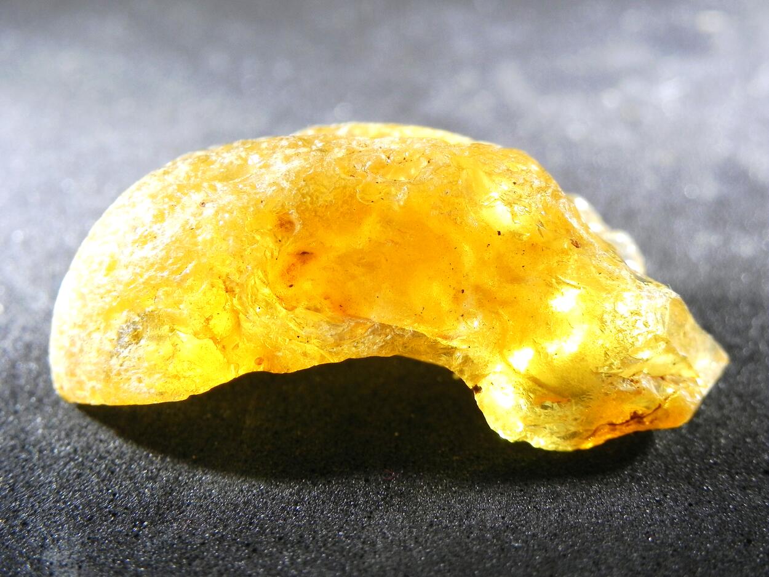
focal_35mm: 105
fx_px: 2333
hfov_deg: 18.7
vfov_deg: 14.1
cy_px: 288
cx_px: 384
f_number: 4
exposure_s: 1/36
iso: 160
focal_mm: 18.8
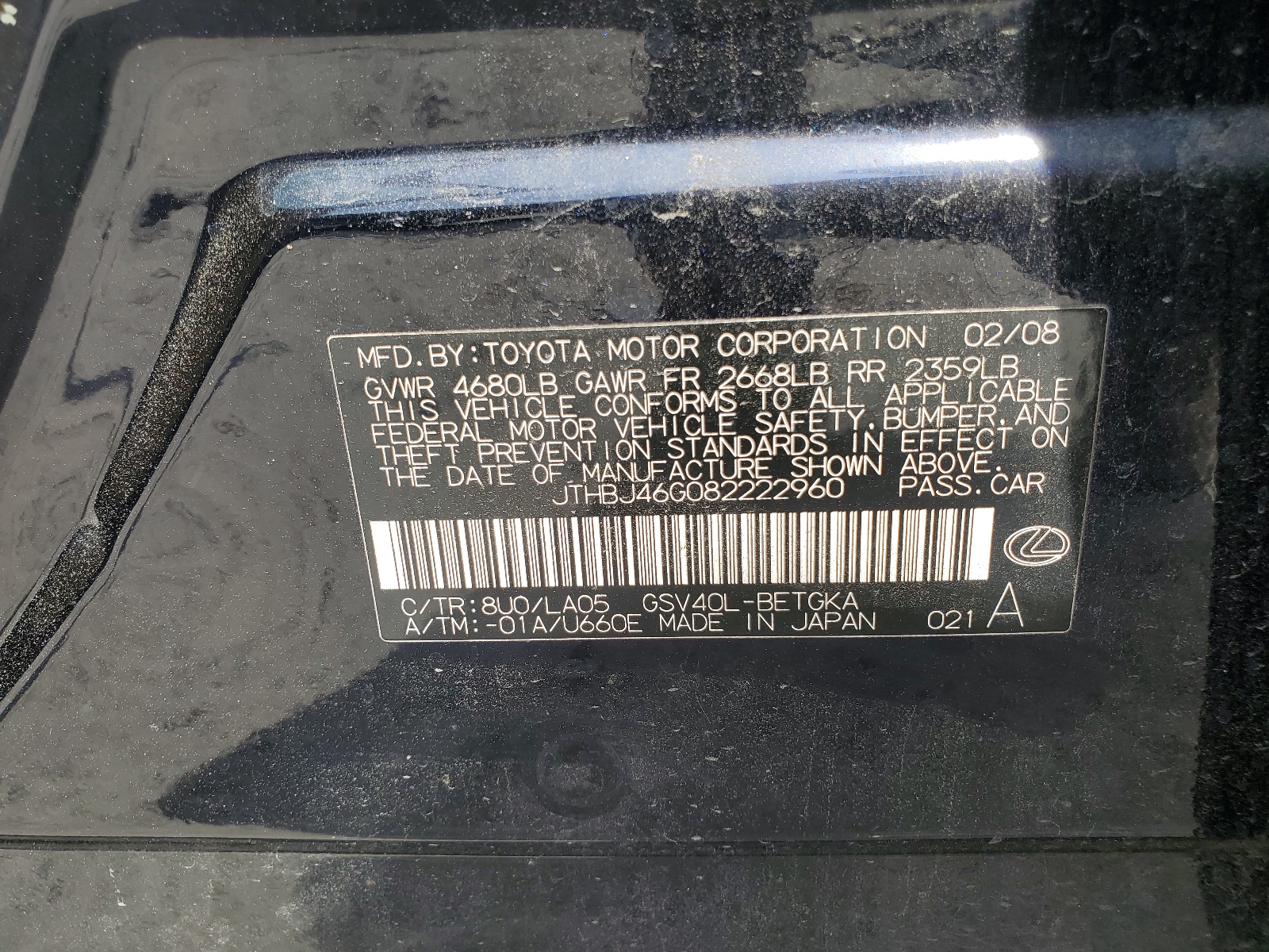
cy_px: 476
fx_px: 953
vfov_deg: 53.1
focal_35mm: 26
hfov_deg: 67.3
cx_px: 634
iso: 50
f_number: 1.5
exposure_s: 1/417
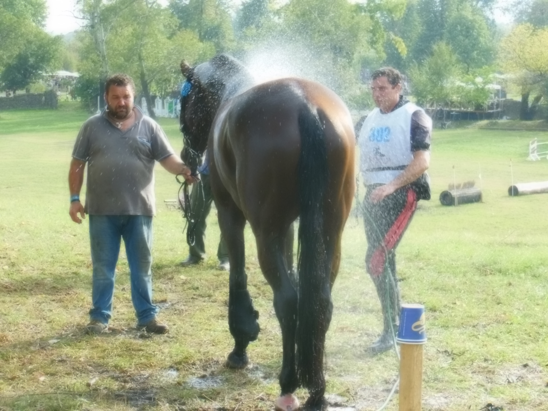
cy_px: 206
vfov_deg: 15.9
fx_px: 1472
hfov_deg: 21.1
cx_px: 274
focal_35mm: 93
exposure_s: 1/250
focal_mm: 16.5
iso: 320
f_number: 5.6
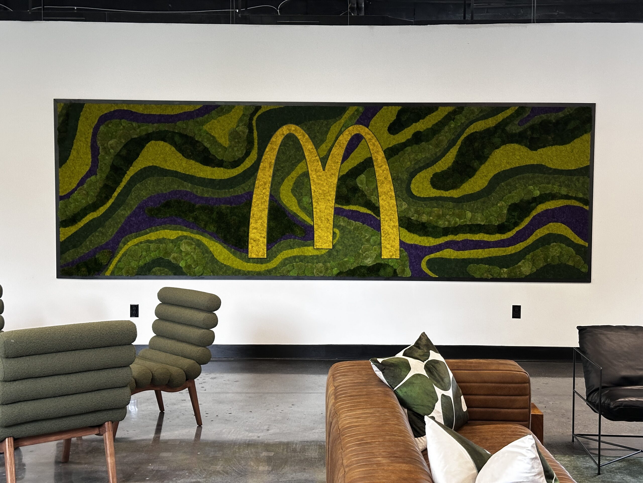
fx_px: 892
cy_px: 242
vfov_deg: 30.3
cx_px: 322
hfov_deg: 39.7
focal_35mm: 48
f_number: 1.78
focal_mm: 6.86
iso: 200
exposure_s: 1/60
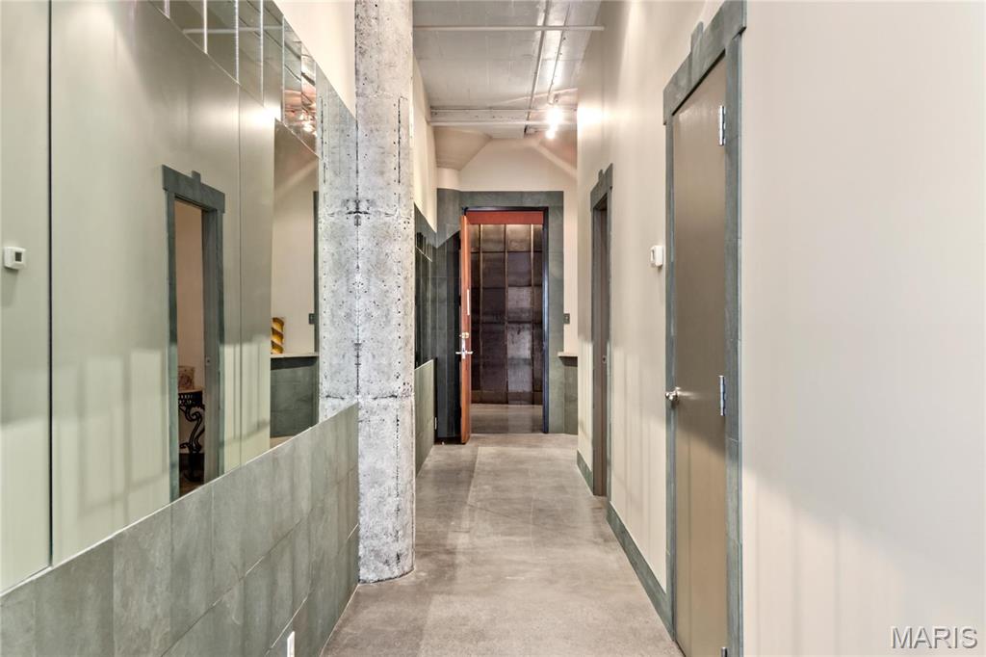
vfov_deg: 36.8
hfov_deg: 53.1
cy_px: 328
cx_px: 493
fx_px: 986
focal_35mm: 36
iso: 800
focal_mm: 18
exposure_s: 1.3
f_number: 8
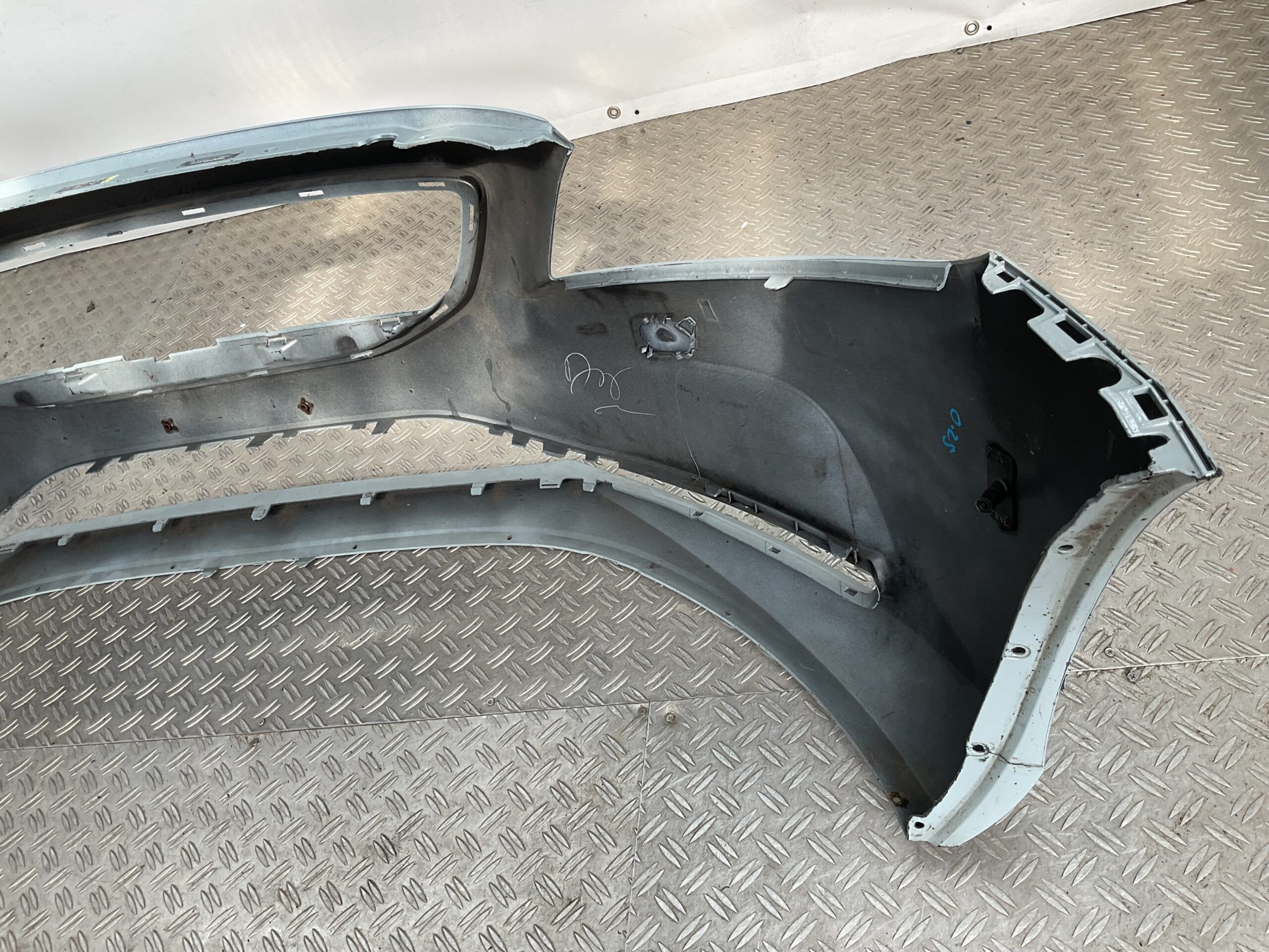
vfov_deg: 48.2
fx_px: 1063
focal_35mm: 29
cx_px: 634
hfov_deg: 61.7
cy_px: 476
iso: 16
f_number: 1.8
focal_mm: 3
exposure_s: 1/124
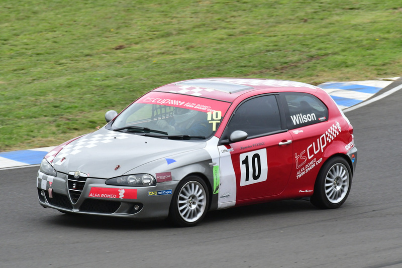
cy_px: 134
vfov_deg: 1.8
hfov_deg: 2.7
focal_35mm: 750
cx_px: 201
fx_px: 8378
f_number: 11
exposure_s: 1/640
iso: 1250
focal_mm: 500
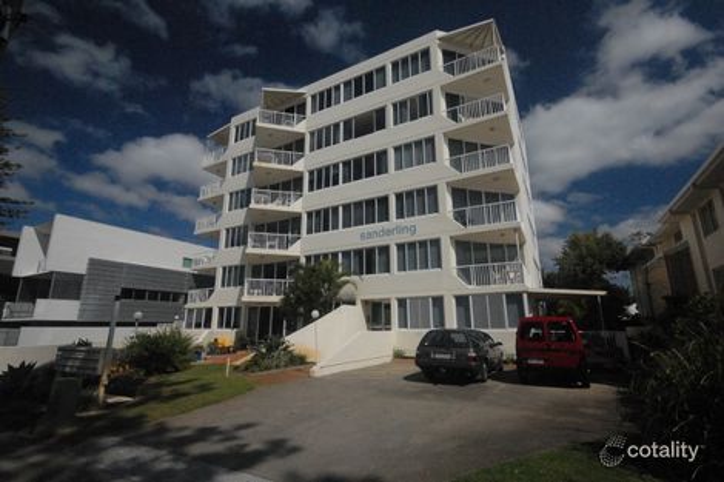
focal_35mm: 17
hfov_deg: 92.5
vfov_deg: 69.6
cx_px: 362
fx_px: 347
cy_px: 241
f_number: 16
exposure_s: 1/1000
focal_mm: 11.5
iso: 1600
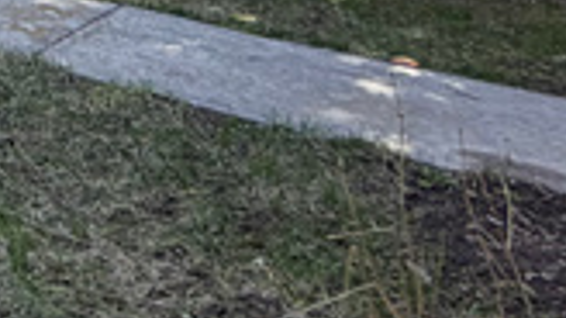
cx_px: -563
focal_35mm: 95
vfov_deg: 12.4
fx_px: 1425
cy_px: -73
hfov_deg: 16.8
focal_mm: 2.22
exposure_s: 1/310
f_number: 2.2
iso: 50
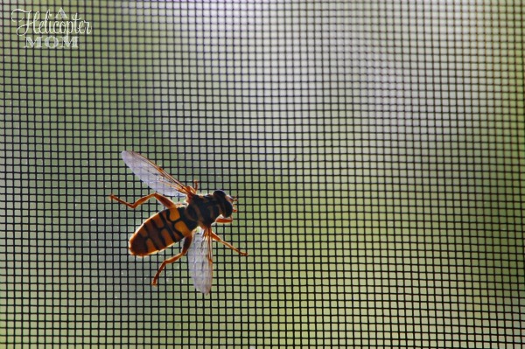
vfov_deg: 4.6
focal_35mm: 300
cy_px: 174
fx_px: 4371
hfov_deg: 6.9
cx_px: 262
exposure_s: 1/500
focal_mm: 200
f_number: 5.6
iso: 640
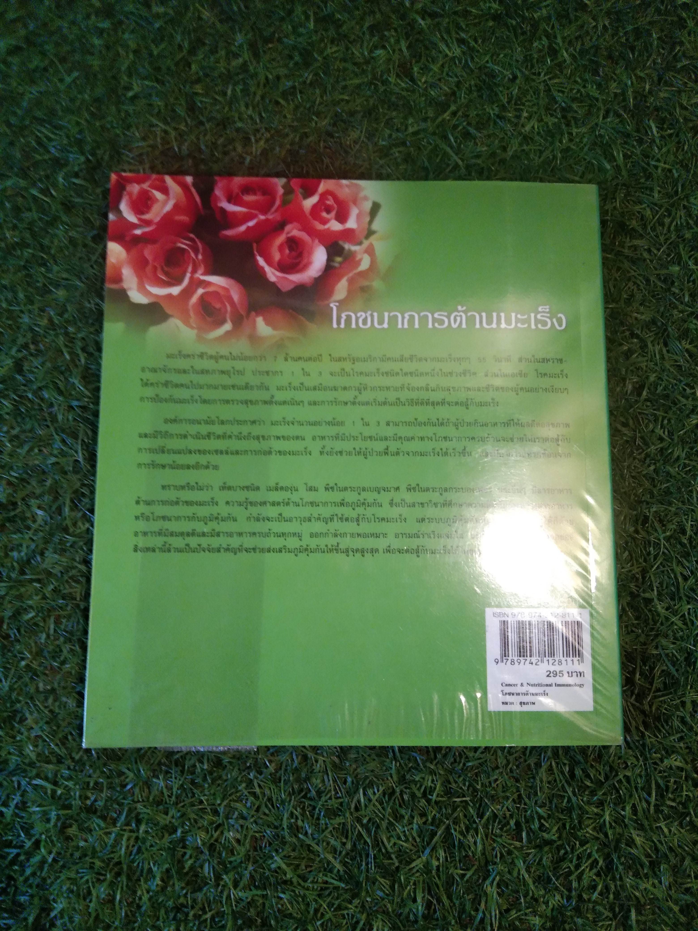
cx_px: 349
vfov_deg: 60.0
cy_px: 466
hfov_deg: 46.8
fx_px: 807
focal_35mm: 30
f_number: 2.2
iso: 512
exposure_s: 1/25
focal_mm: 3.65
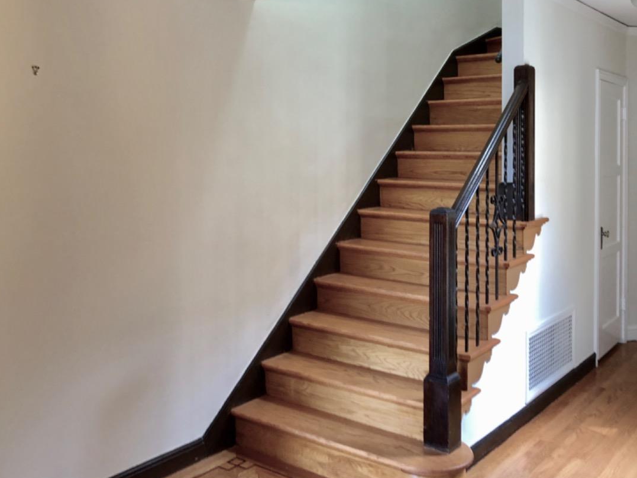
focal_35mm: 39
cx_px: 316
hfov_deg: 47.9
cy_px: 166
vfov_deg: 36.5
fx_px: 718
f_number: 1.8
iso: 40
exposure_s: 1/24
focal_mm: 4
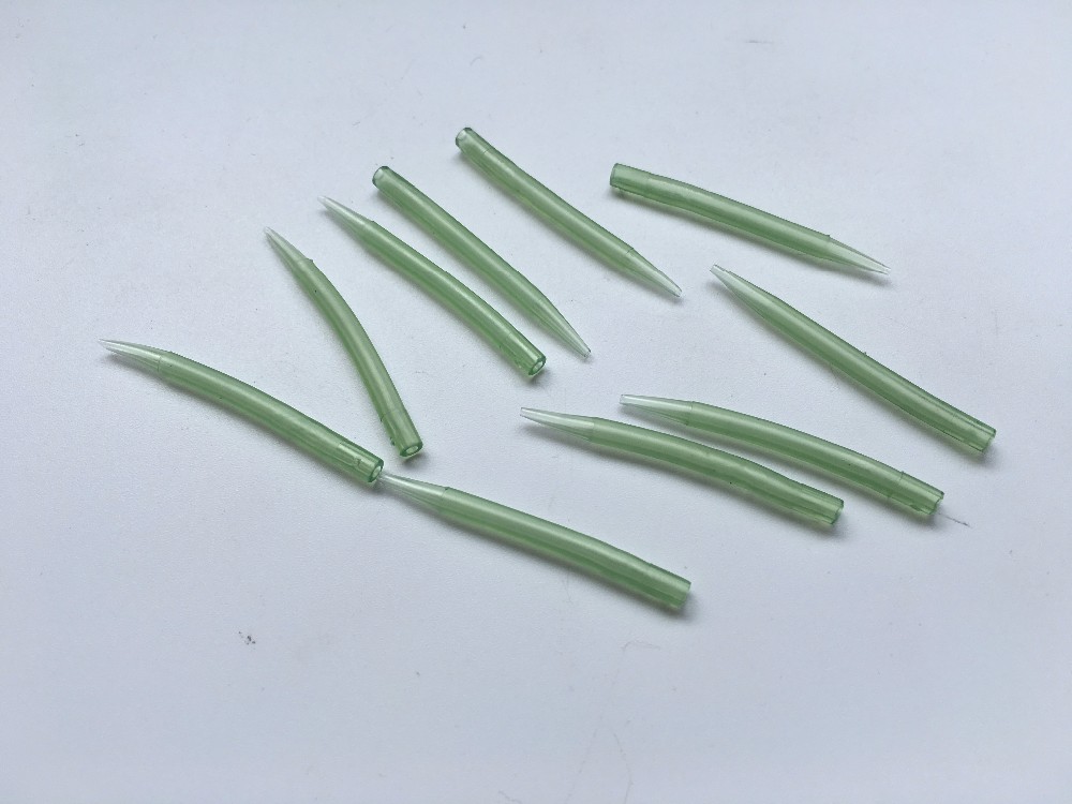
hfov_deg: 61.7
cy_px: 402
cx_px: 536
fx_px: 898
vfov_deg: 48.2
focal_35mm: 29
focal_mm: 4.15
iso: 25
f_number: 2.2
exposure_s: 1/170
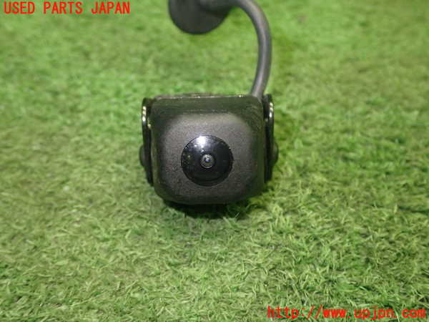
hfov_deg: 40.4
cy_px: 161
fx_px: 582
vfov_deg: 30.9
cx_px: 214
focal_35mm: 47
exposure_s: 1/50
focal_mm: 8.4
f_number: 3.1
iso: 500
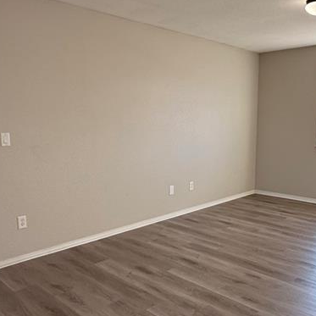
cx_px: 178
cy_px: 172
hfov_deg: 48.3
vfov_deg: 48.4
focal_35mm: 34
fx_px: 351
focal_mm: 2.22
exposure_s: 1/152
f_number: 2.2
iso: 64
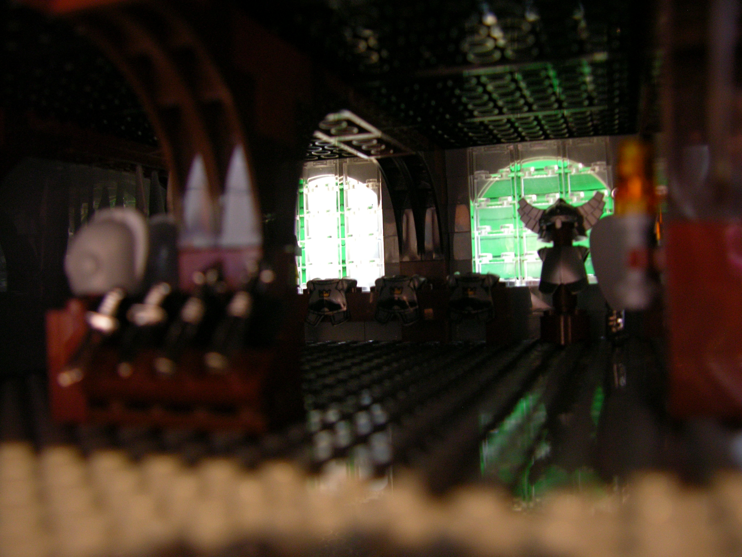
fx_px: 750
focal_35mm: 35
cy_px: 278
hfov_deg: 52.6
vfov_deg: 40.7
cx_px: 371
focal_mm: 8.9
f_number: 2.8
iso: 200
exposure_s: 1.02
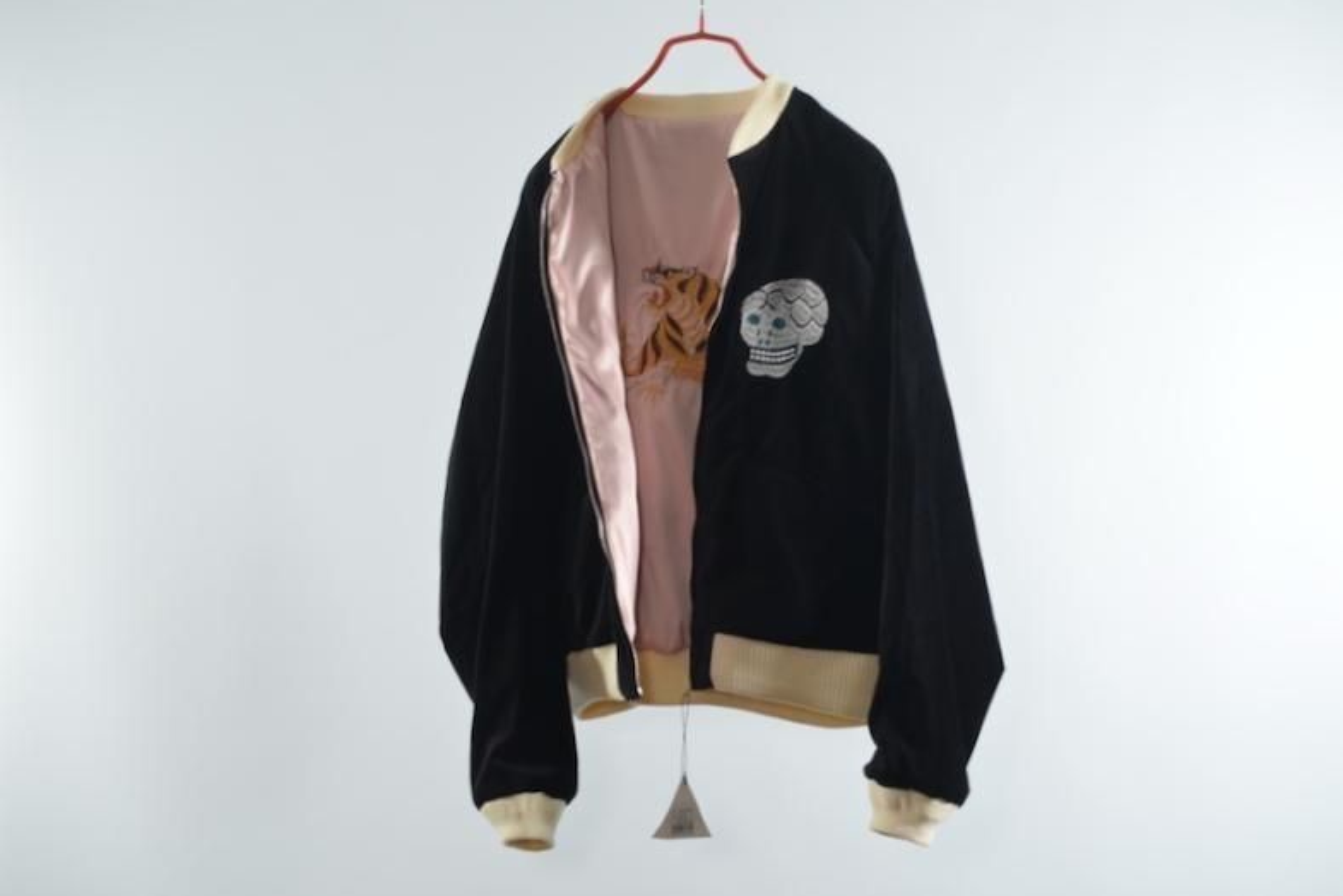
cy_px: 445
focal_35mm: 61
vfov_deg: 22.3
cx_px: 683
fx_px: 2276
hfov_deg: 32.9
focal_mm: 40
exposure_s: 1/60
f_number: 4
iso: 800
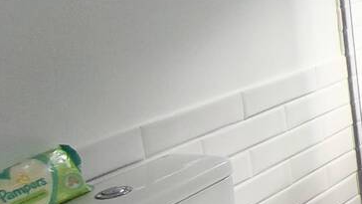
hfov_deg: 19.2
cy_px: 5
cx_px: 714
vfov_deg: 17.1
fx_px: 663
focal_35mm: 69
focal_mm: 1.65
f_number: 2.2
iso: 50
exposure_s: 1/642
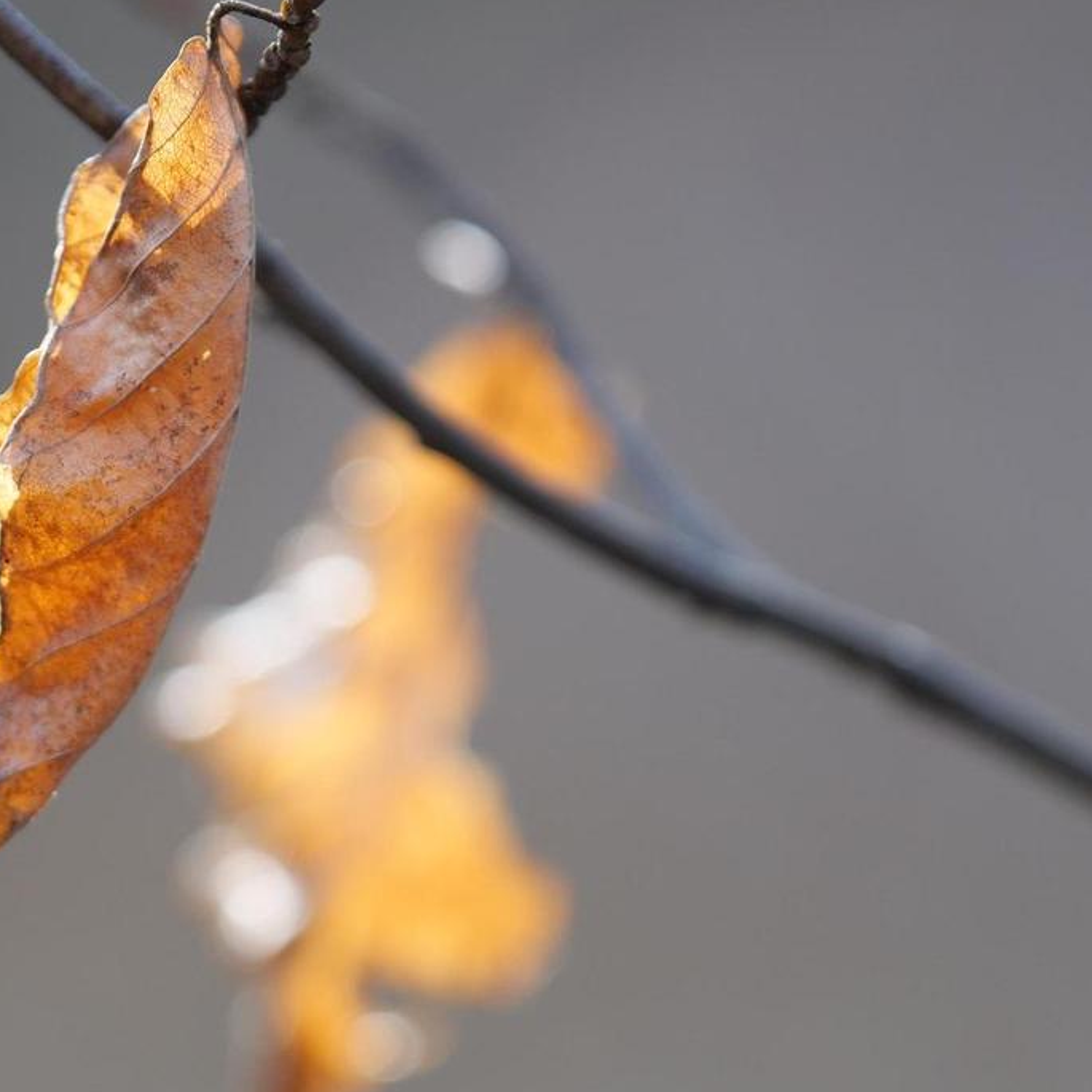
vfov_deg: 2.1
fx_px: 29480
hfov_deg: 2.1
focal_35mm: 826
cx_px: 293
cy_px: 532
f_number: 2.8
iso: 250
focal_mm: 200
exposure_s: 1/500
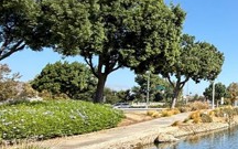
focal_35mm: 44
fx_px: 285
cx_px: 346
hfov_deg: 29.8
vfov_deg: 29.2
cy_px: 78
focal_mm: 2.22
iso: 50
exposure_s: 1/1399
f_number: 2.2
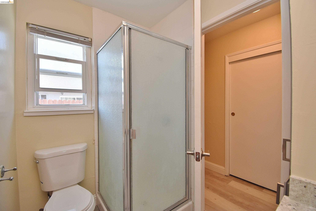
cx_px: 158
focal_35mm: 15
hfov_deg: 100.3
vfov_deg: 77.4
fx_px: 132
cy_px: 106
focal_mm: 10
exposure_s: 1/125
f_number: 5.6
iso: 500
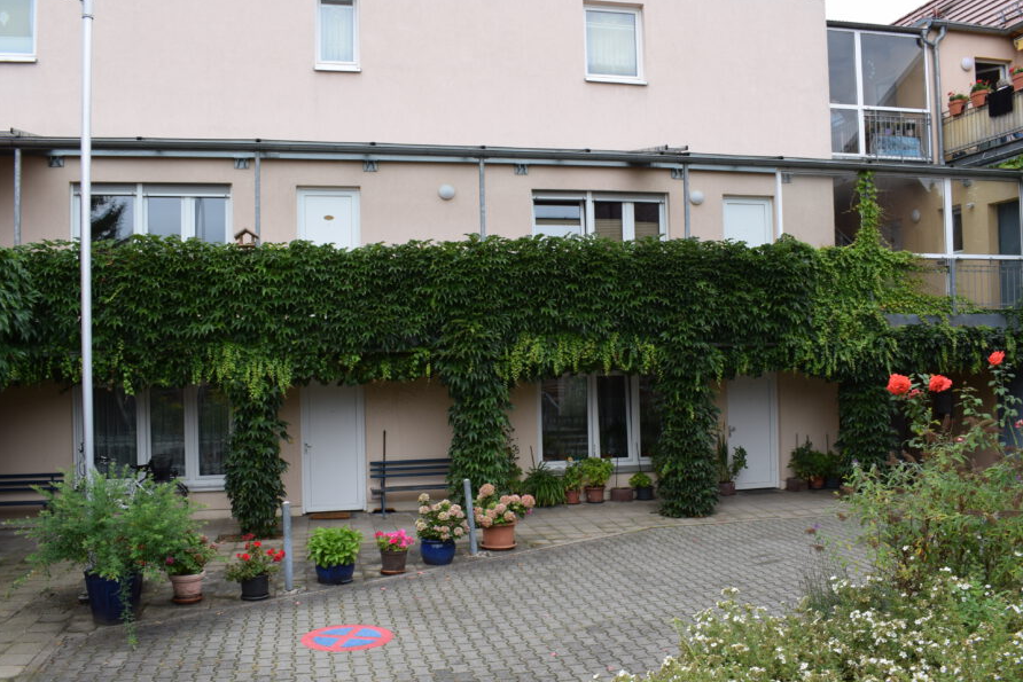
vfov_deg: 42.3
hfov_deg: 60.3
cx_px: 509
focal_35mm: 31
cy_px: 349
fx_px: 881
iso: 400
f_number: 7.1
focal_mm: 18
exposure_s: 1/200
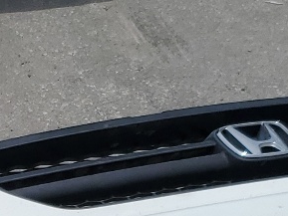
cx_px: -17
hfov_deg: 13.5
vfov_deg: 9.9
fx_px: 1199
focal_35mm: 144
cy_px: 342
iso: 50
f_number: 1.5
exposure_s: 1/10000
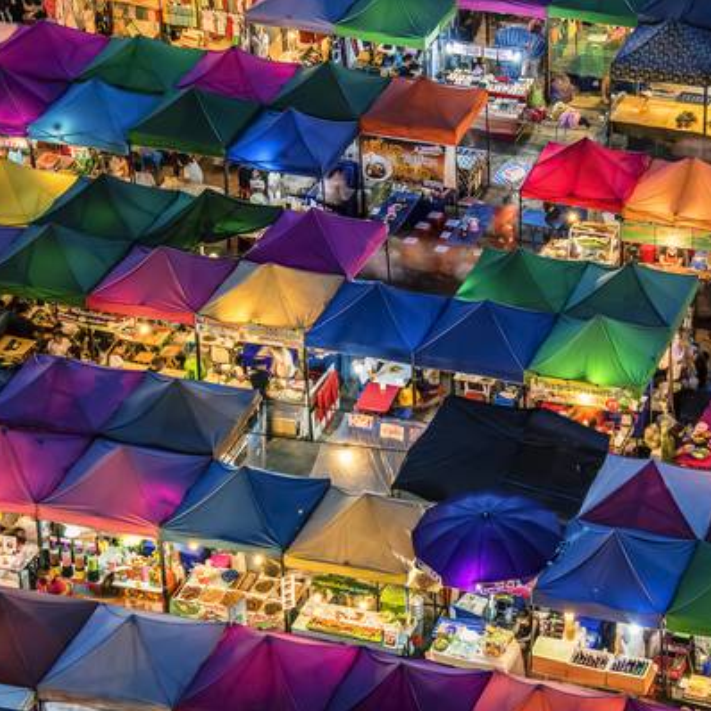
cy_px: 356
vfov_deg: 14.8
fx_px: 2742
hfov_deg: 14.7
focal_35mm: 118
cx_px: 488
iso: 64
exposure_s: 1.6
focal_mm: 92
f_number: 8
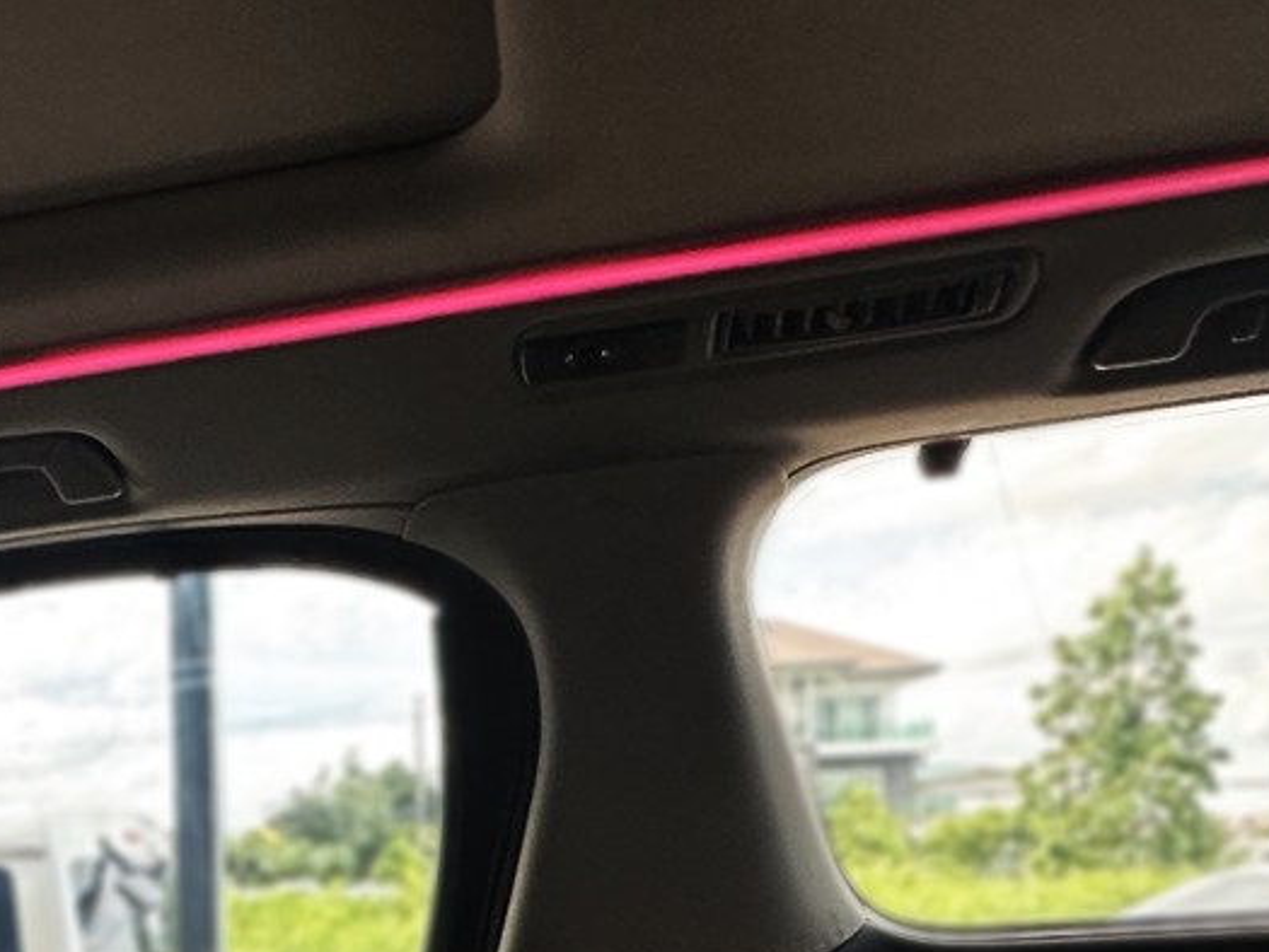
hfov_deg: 42.4
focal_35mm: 40
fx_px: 1467
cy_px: 951
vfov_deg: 33.0
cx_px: 97
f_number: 2.2
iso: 500
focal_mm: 2.22
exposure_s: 1/60
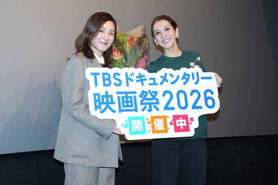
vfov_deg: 17.3
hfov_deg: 25.7
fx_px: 610
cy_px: 92
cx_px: 139
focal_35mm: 79
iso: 3200
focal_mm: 79
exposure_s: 1/125
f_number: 5.6
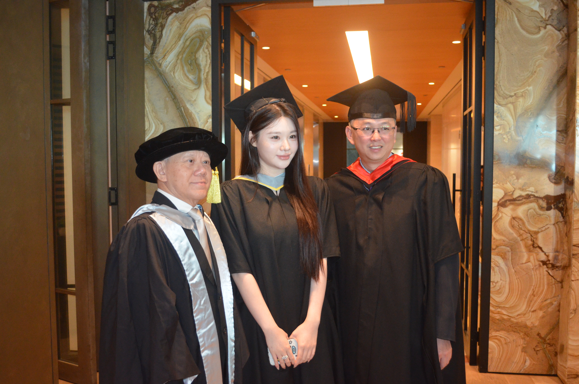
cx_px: 290
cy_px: 192
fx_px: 578
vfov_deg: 36.7
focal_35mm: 36
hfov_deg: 53.2
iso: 2200
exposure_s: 1/60
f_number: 4
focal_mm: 24
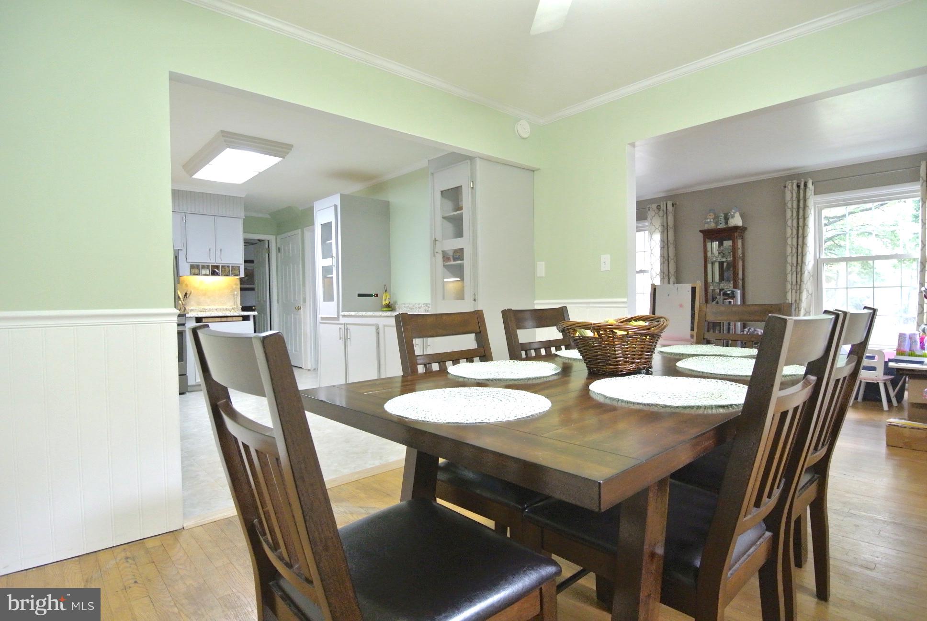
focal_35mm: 18
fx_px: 464
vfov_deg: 67.5
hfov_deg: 89.9
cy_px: 310
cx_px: 464
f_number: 3.5
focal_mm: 6.7
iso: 720
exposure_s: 1/30
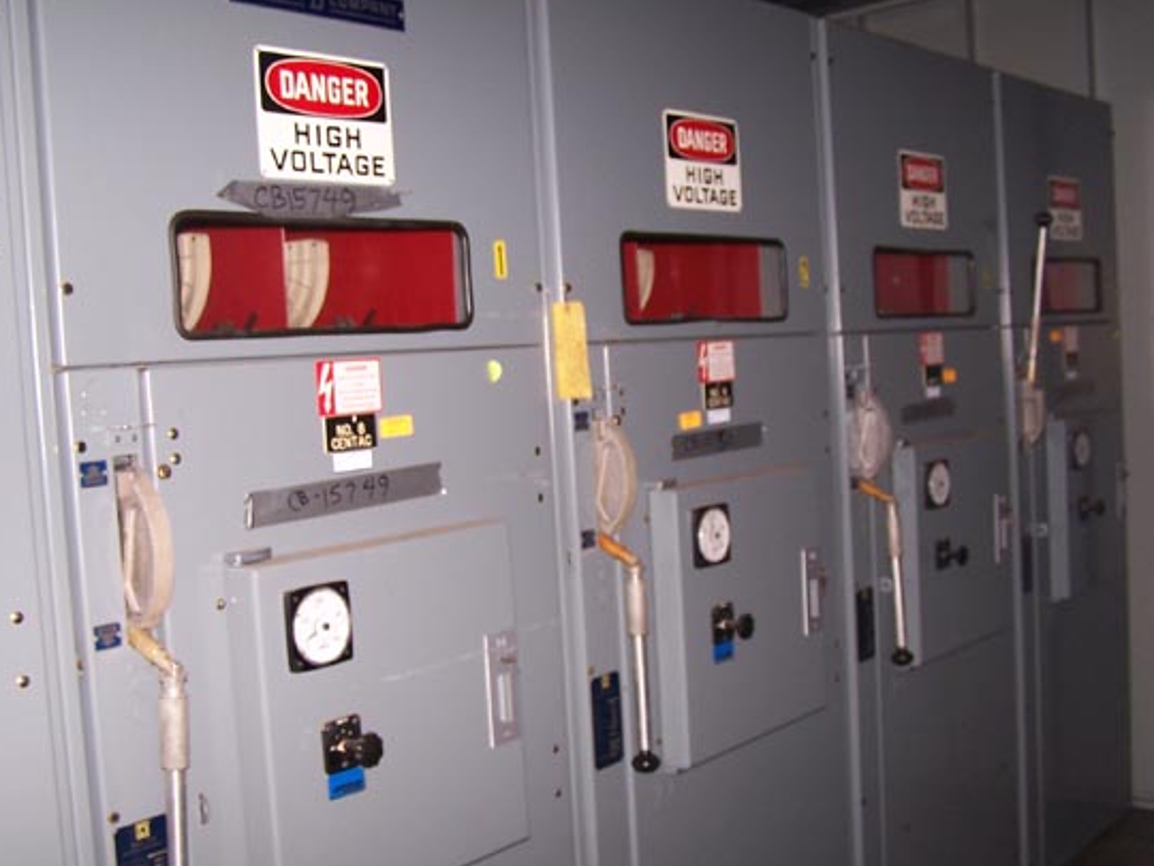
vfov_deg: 32.2
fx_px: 1500
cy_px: 460
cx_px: 551
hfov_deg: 42.1
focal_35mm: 45
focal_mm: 6.3
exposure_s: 1/60
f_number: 2.8
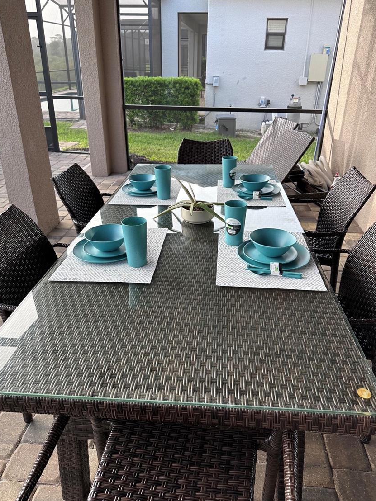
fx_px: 377
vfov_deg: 67.3
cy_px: 249
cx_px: 184
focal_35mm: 26
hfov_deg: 53.1
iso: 64
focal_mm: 6.86
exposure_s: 1/168
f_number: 1.78
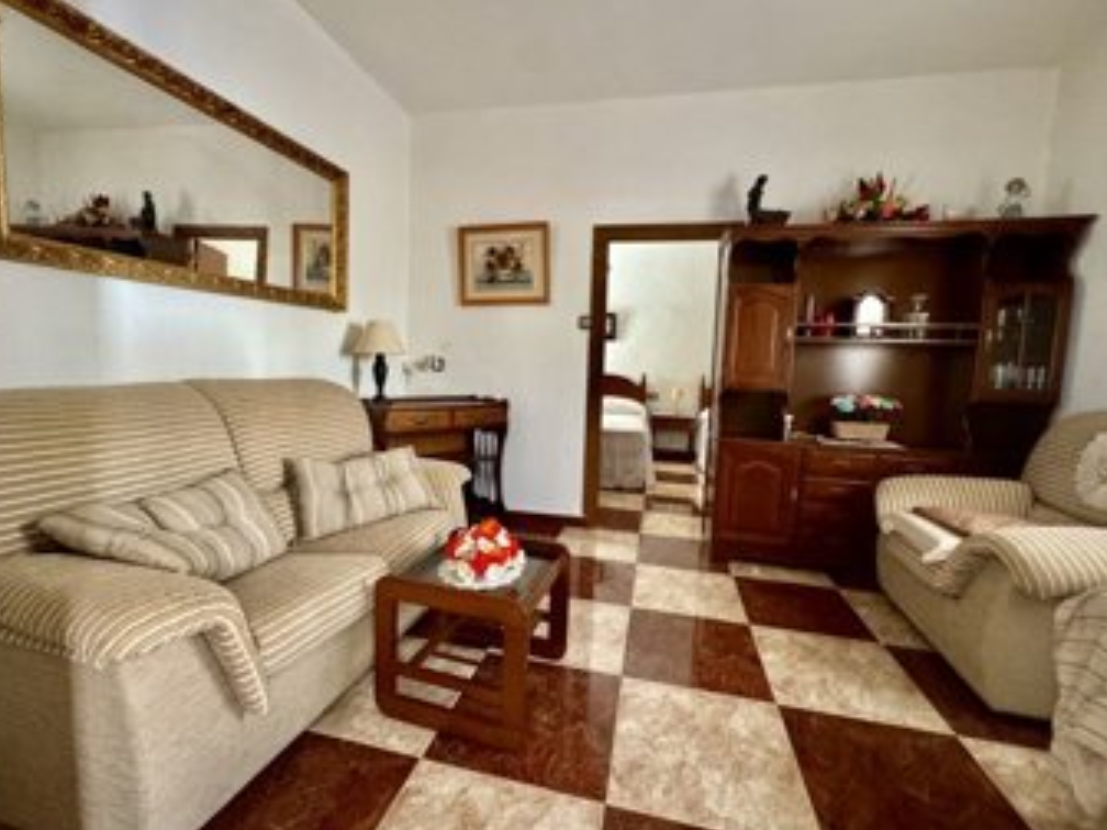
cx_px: 547
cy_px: 412
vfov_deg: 81.7
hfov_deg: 98.2
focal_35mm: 15
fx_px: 480
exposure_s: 1/60
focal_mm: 2.22
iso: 800
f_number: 2.2
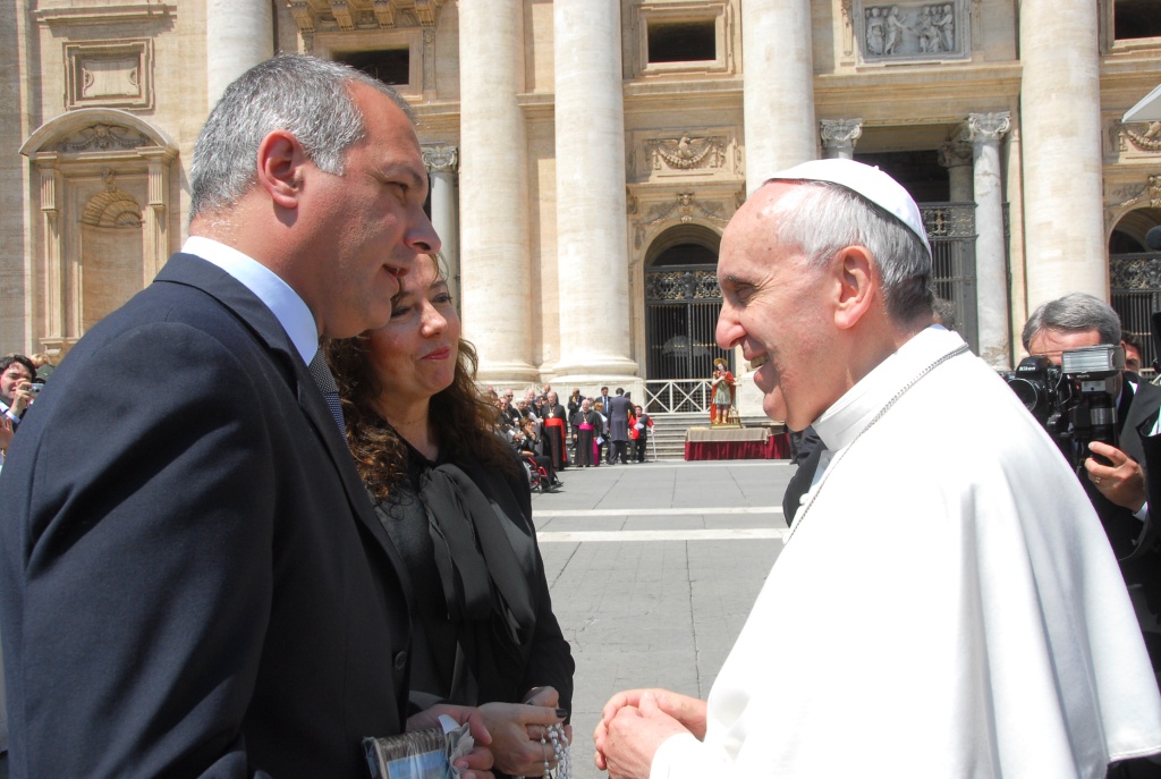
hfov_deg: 53.0
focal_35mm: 36
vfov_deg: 37.0
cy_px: 390
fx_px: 1163
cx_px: 580
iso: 320
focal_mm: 24
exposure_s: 1/250
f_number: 11
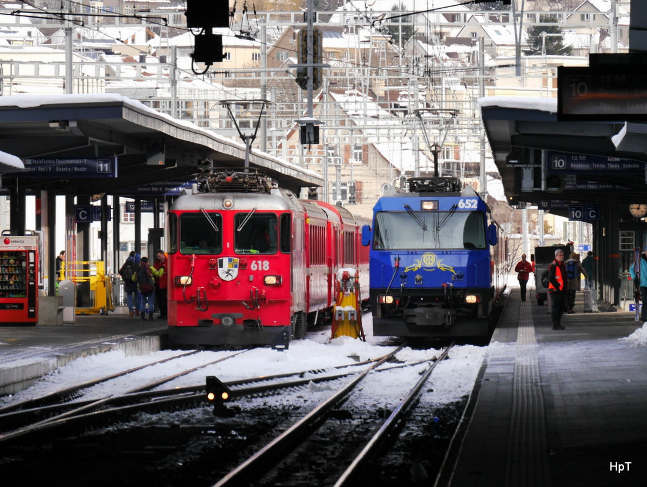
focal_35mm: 300
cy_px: 244
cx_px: 324
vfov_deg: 5.0
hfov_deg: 6.6
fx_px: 5615
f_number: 5.6
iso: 320
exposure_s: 1/320
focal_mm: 150
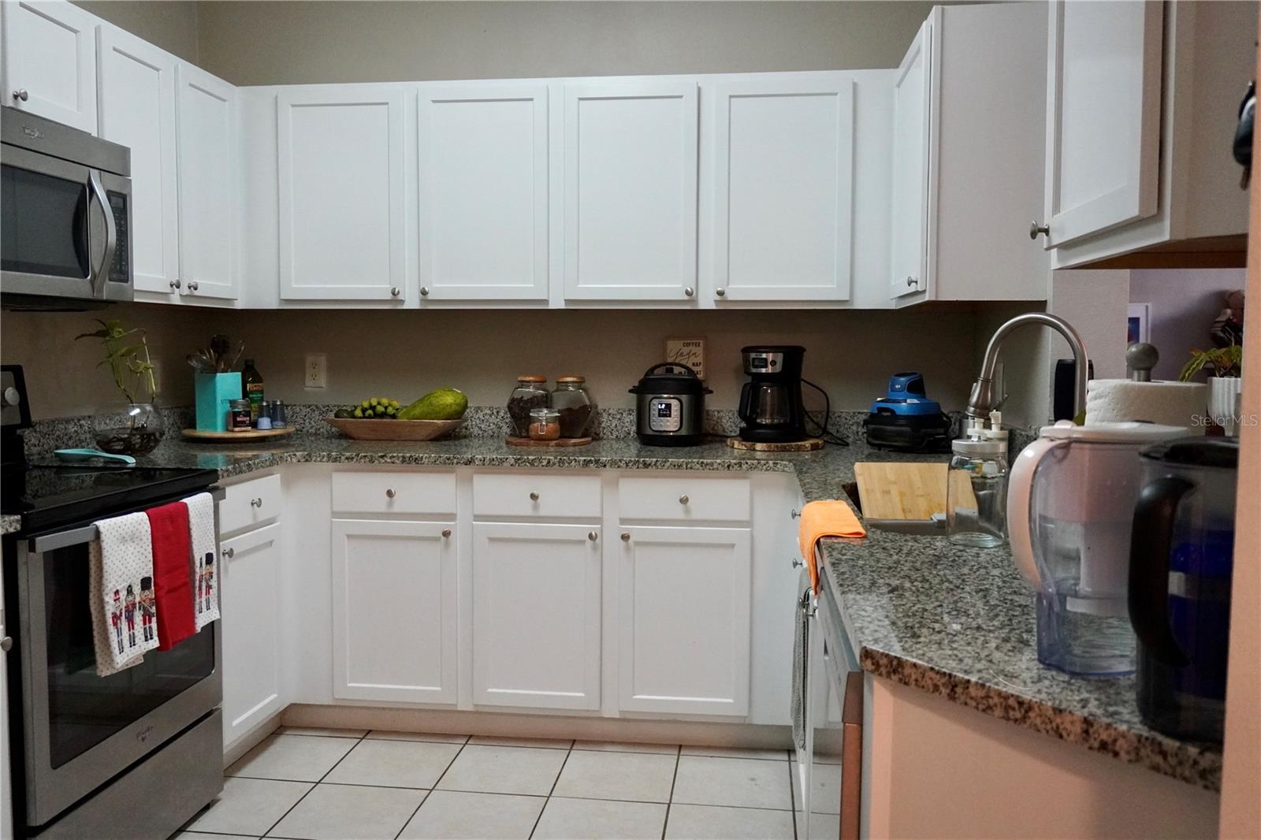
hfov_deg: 64.6
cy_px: 420
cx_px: 630
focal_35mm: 28
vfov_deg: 45.7
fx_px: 998
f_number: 4
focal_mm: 19
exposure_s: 1/160
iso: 3200
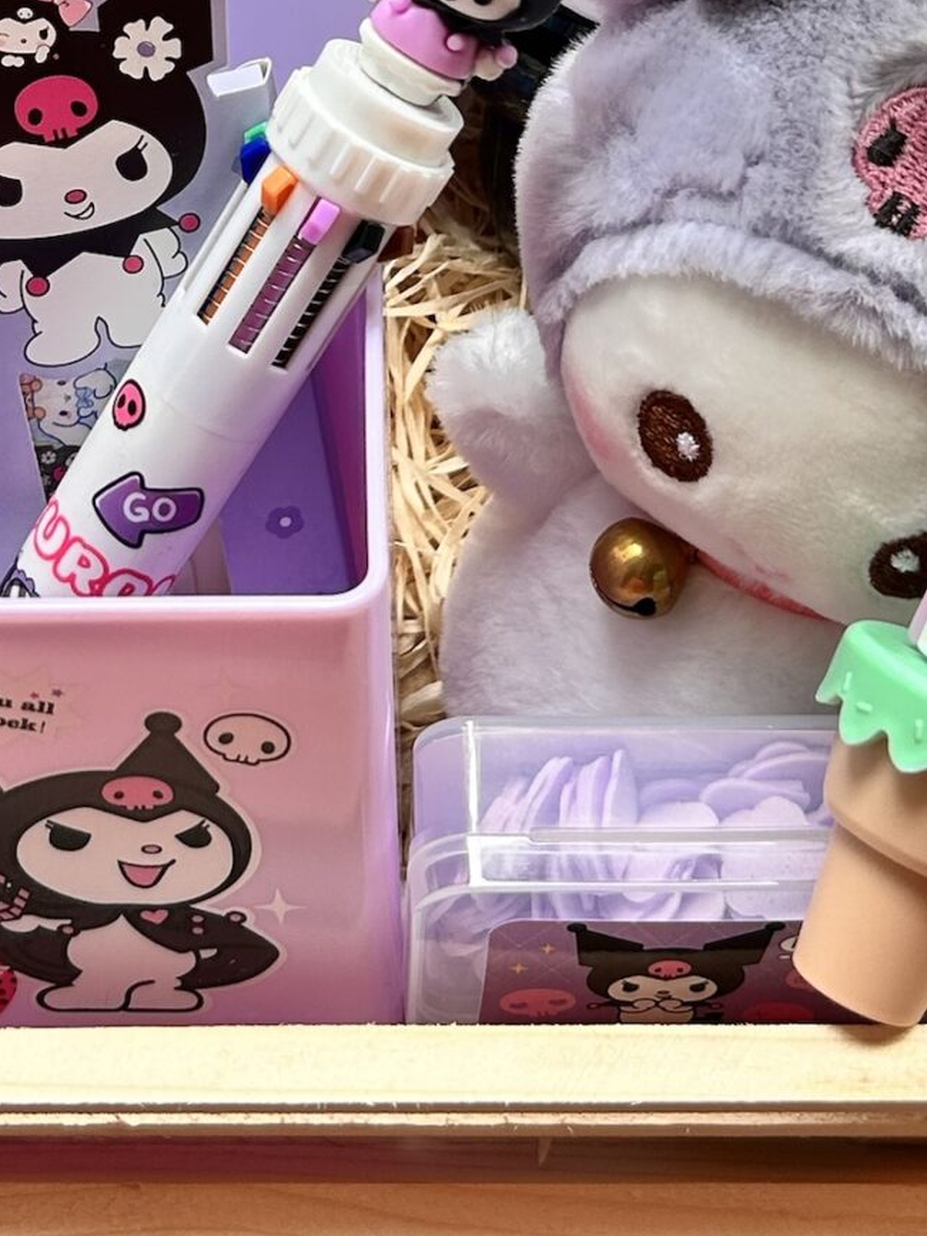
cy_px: -9
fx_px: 2857
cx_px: 208
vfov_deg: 23.4
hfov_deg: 18.3
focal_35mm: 80
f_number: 1.5
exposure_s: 1/139
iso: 32
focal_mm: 5.7
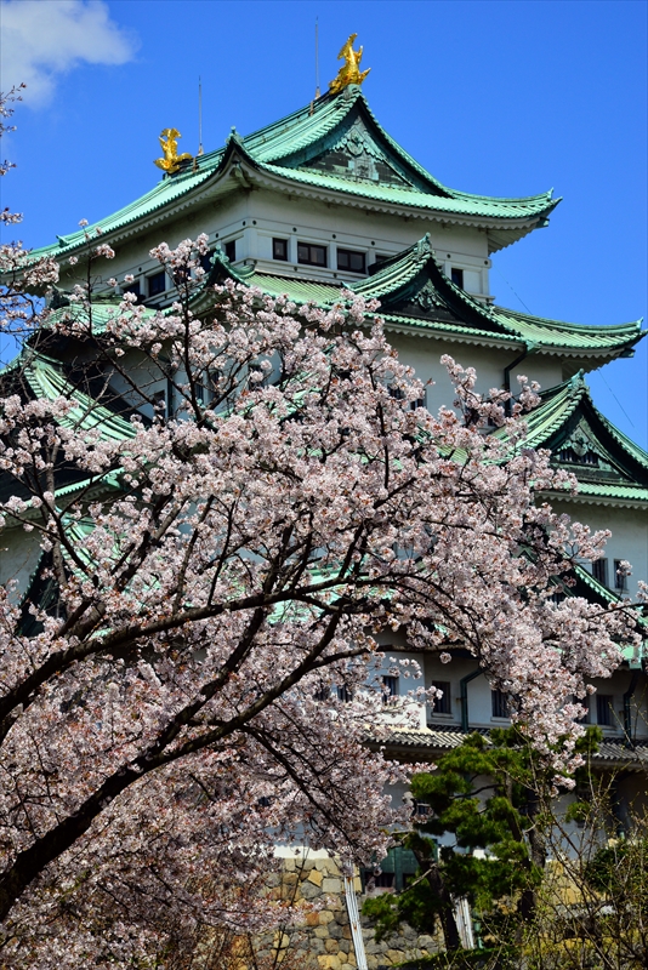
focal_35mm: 120
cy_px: 485
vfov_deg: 17.1
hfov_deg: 11.4
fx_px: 3237
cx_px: 324
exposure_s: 1/640
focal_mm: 120
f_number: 13
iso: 400
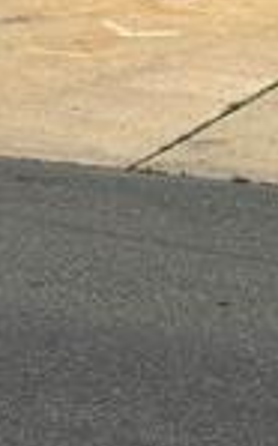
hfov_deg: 6.9
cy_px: -512
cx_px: 45
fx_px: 2305
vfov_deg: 10.0
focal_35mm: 190
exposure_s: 1/6711
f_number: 1.6
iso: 50
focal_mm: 5.96
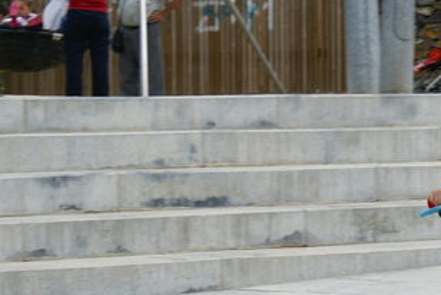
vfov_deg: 6.3
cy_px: 183
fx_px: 2698
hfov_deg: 9.3
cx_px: 402
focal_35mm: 220
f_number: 13
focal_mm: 70
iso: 100
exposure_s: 1/160
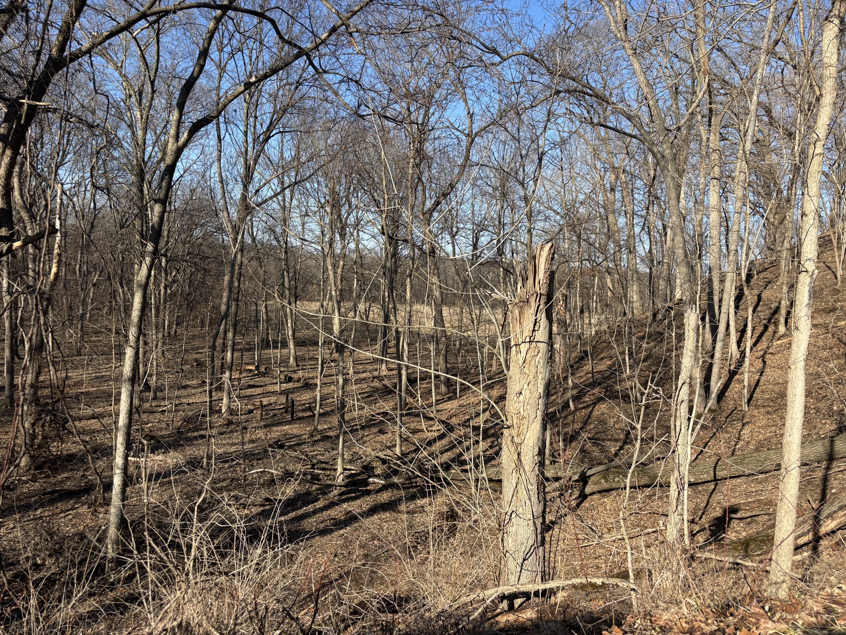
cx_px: 423
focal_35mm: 26
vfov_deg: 53.1
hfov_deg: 67.3
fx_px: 635
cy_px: 318
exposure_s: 1/1751
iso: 50
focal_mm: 5.96
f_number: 1.6
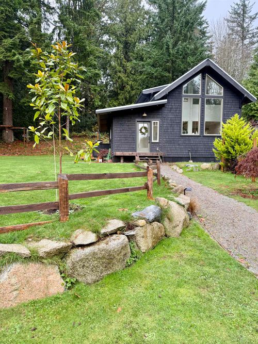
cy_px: 172
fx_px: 239
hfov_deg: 56.8
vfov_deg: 71.6
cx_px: 129
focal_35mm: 24
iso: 100
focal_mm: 6.76
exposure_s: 1/367
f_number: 1.78
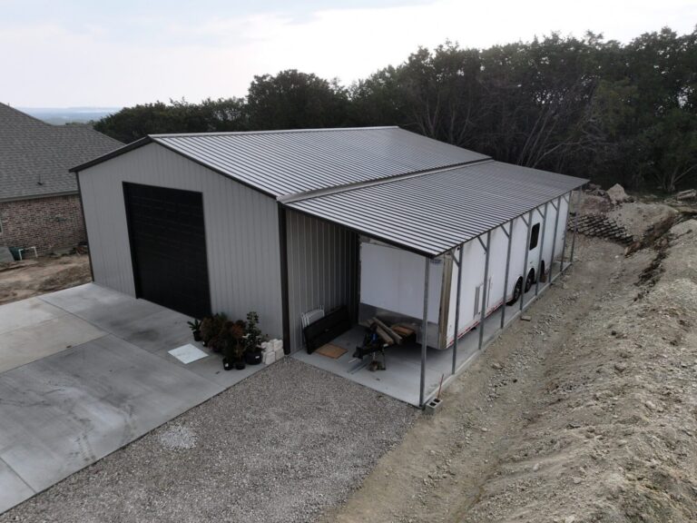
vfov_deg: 56.8
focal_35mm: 24
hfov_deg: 71.6
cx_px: 348
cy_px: 262
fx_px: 483
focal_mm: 12.29
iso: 400
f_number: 2.8
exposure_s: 1/400
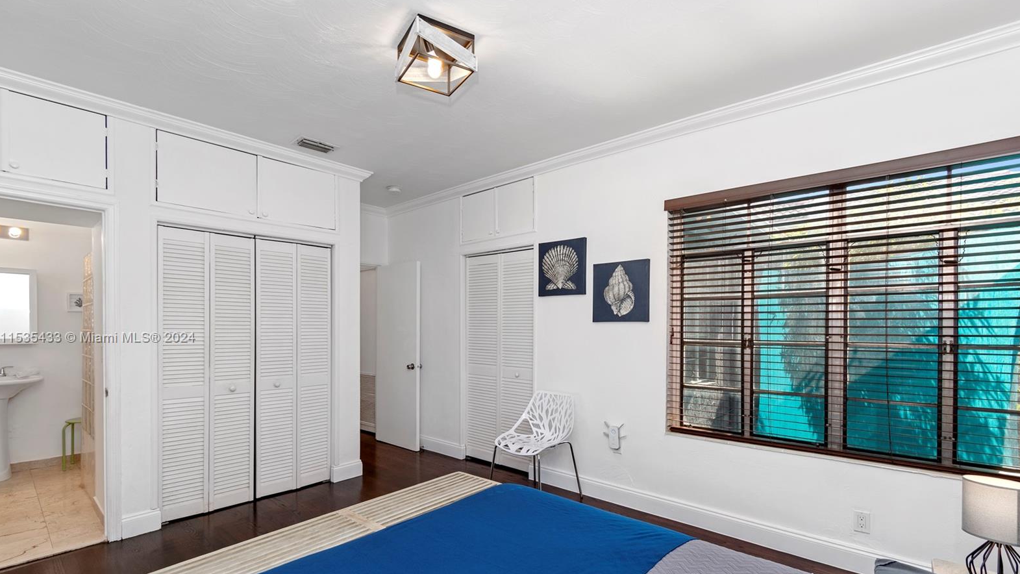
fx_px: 433
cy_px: 338
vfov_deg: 66.6
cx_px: 506
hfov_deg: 99.4
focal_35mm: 16
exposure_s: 1/6
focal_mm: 10
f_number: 8
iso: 100
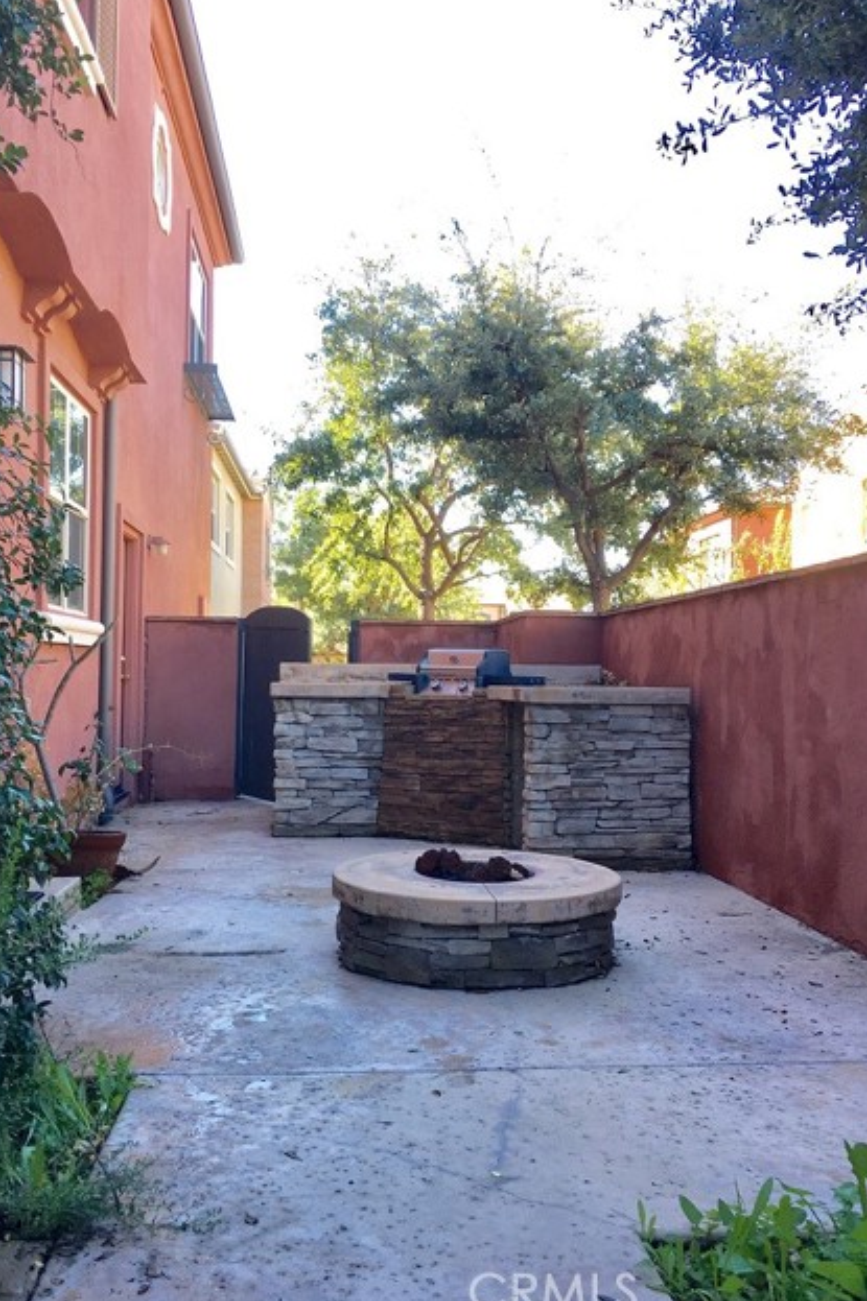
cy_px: 654
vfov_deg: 60.3
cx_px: 418
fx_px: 1120
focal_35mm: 31
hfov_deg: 42.3
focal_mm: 4.15
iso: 25
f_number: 2.2
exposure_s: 1/120
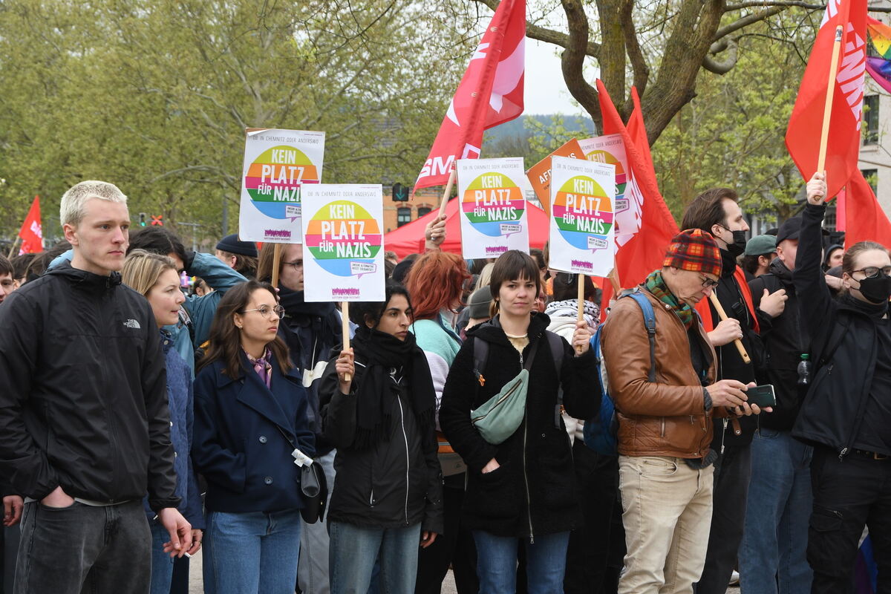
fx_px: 2599
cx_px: 446
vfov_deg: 13.0
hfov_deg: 19.5
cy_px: 297
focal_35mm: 105
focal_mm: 70
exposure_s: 1/250
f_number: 10
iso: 640
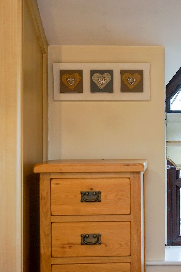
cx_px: 128
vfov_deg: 24.5
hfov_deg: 16.4
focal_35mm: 83
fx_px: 626
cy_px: 136
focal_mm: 55
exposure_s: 1/125
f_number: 2.8
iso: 250
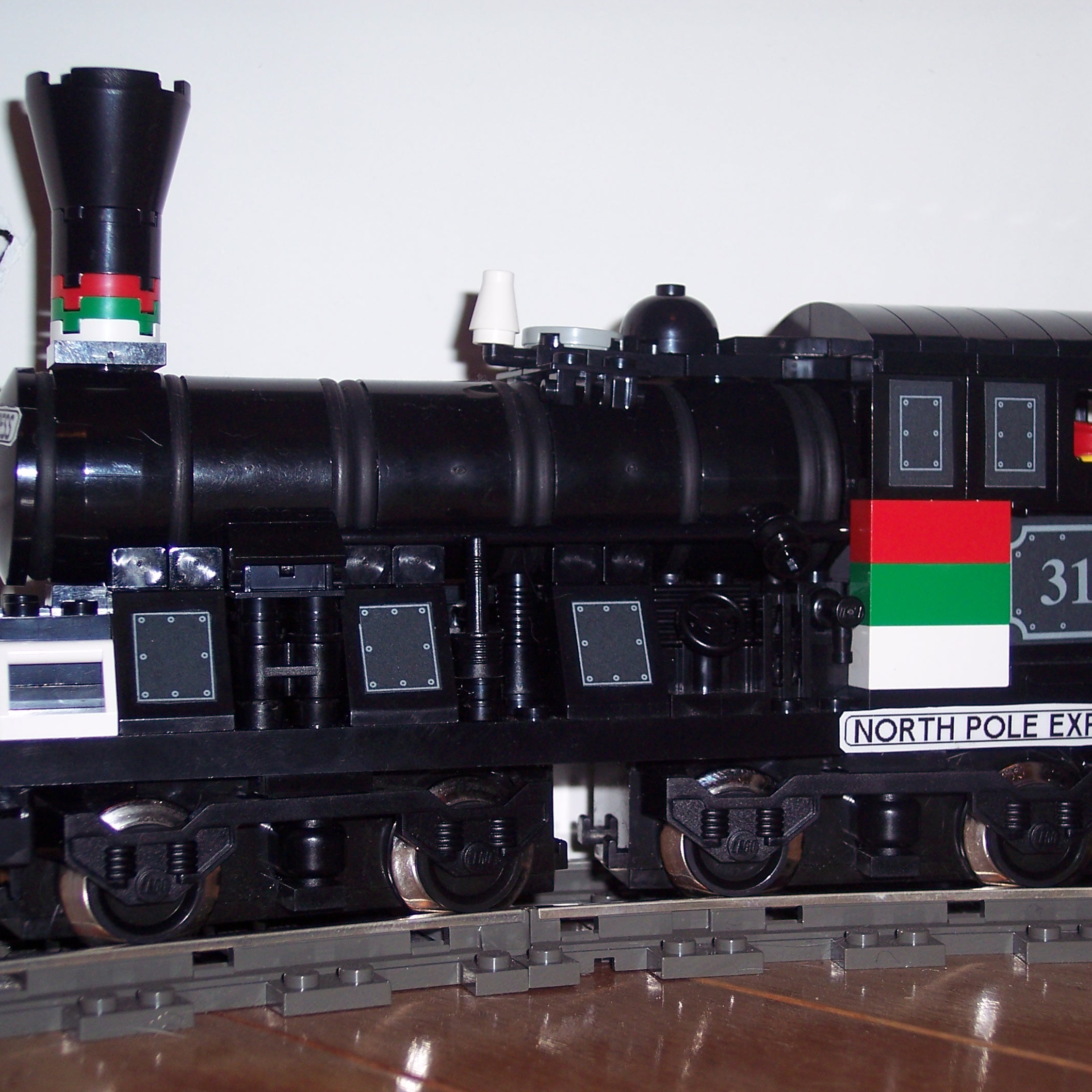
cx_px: 585
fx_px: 2213
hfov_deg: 27.7
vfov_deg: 27.7
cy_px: 547
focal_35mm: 62
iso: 100
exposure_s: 1/60
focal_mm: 10.7
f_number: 3.4
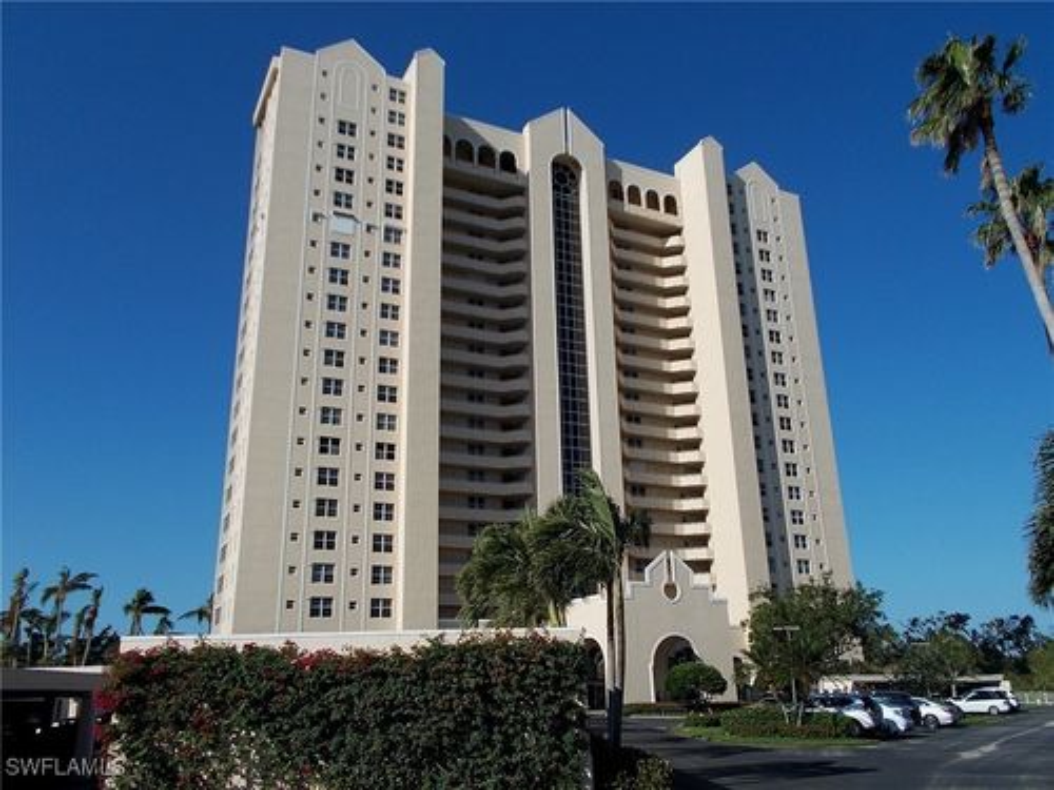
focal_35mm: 30
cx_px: 527
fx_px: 913
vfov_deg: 46.8
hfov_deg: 60.0
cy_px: 395
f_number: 8.6
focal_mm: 5.3
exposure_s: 1/200
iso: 80
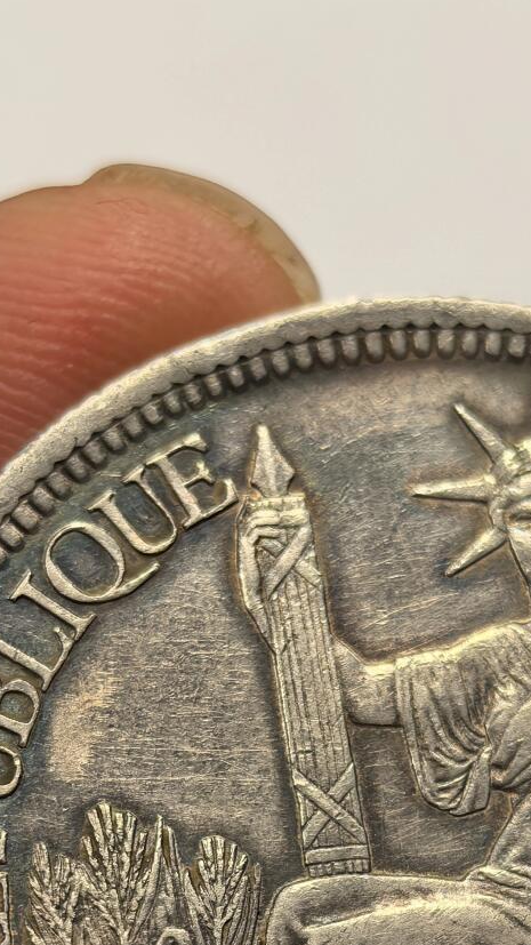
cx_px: 433
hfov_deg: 9.4
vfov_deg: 16.4
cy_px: 930
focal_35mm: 128
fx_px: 3205
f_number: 2
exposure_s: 1/100
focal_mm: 6.98
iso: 250
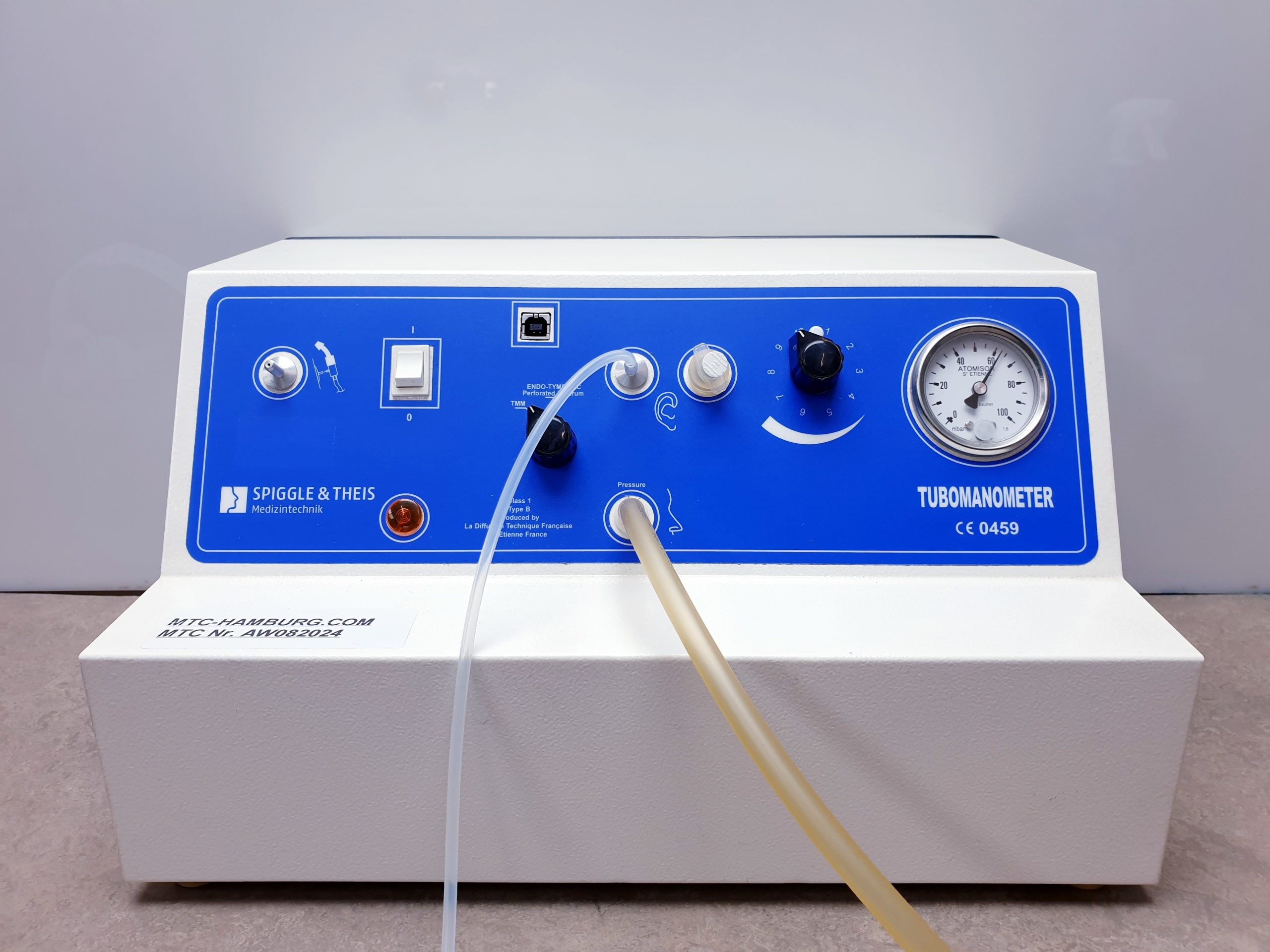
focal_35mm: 26
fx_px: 954
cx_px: 635
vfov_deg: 53.1
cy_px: 476
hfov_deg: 67.3
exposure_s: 1/100
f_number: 2.4
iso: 64
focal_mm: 4.3
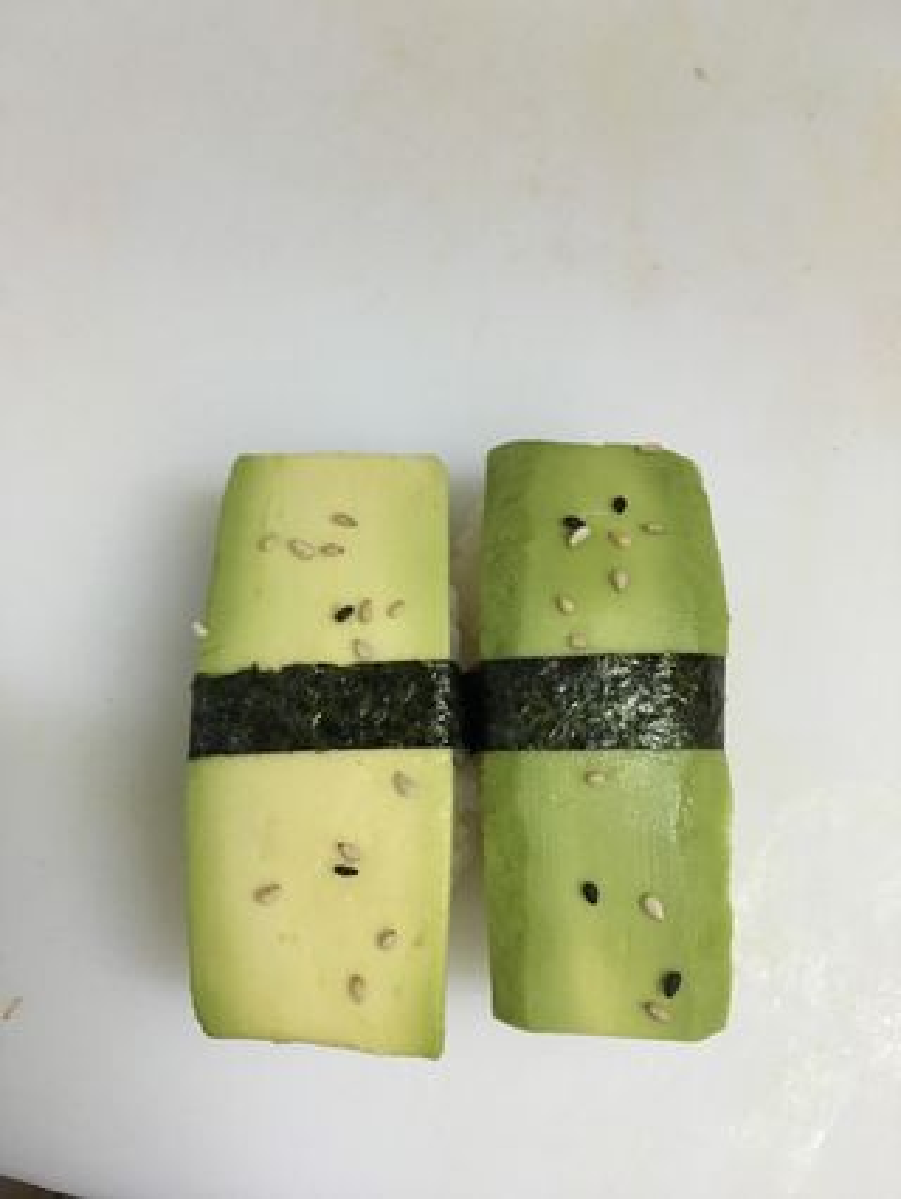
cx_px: 450
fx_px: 1005
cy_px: 600
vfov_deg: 61.6
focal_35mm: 29
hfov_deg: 48.3
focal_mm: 4.15
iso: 100
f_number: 2.2
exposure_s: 1/17
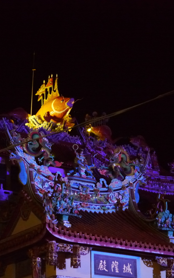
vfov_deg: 17.1
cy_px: 142
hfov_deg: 10.7
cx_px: 67
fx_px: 926
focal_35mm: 122
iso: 4000
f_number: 5.6
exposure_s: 1/50
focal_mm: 42
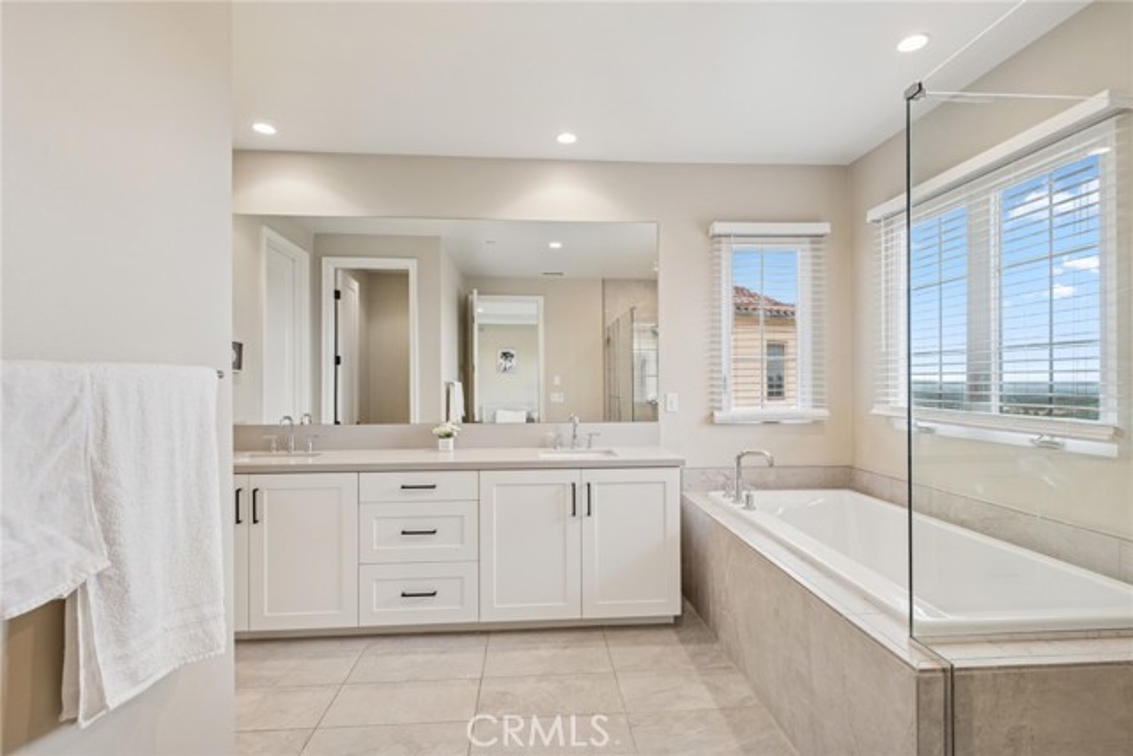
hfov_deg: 96.7
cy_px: 378
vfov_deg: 73.8
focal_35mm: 16
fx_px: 504
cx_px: 566
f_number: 8
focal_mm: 10.5
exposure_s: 1/15
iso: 200
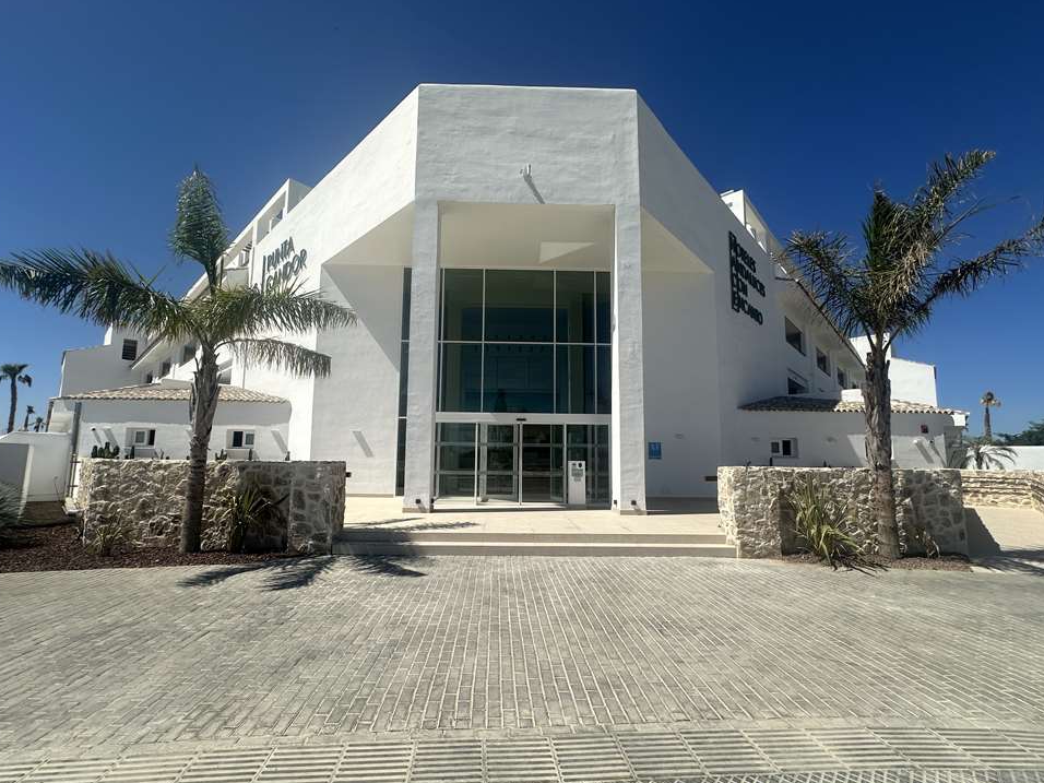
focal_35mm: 15
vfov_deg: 81.7
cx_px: 507
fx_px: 452
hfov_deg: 98.1
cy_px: 414
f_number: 2.2
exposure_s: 1/4292
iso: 50
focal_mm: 2.22
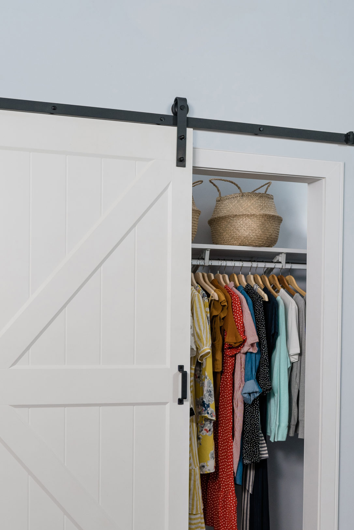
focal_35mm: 55
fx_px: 811
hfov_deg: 24.6
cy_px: 383
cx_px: 163
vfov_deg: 35.6
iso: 400
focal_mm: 35
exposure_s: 1/80
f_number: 3.5
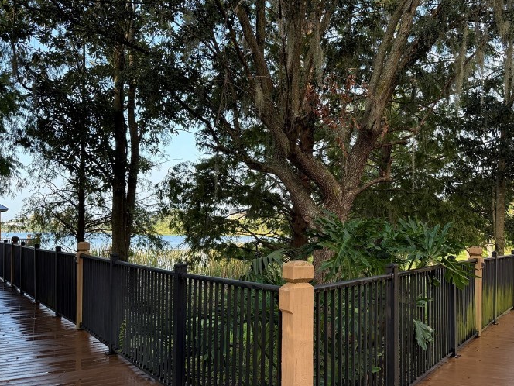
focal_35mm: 37
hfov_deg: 49.5
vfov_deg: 38.6
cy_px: 215
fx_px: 549
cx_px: 332
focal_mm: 6.76
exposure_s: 1/233
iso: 125
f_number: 1.78
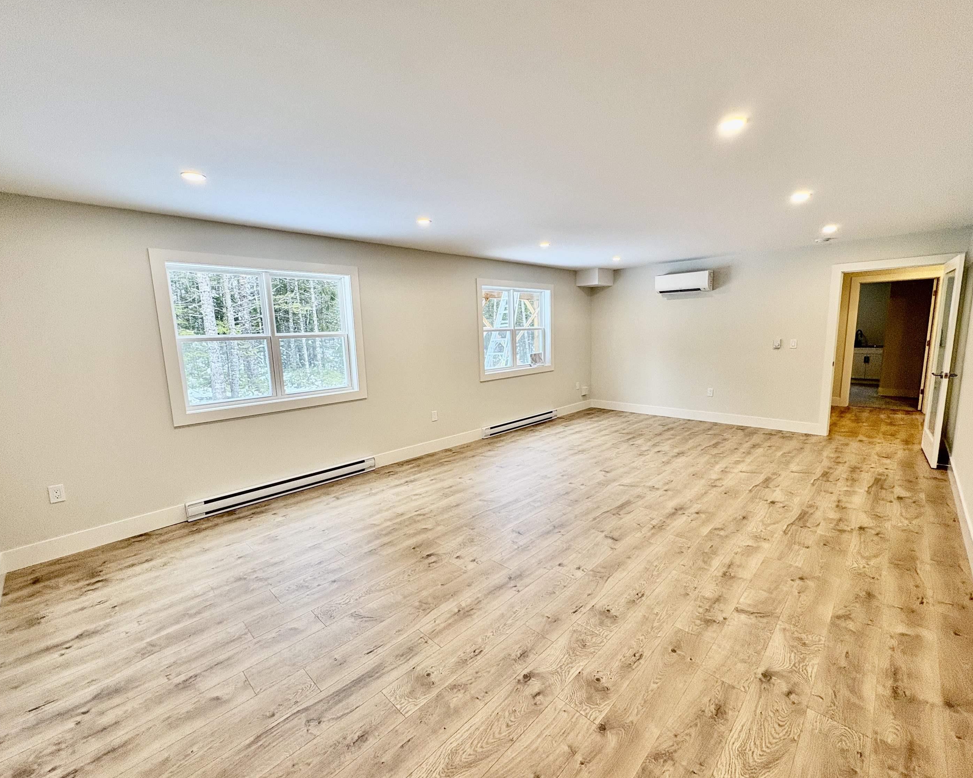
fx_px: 432
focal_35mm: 15
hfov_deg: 96.8
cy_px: 390
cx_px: 501
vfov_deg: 84.0
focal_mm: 2.22
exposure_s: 1/120
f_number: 2.2
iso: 100
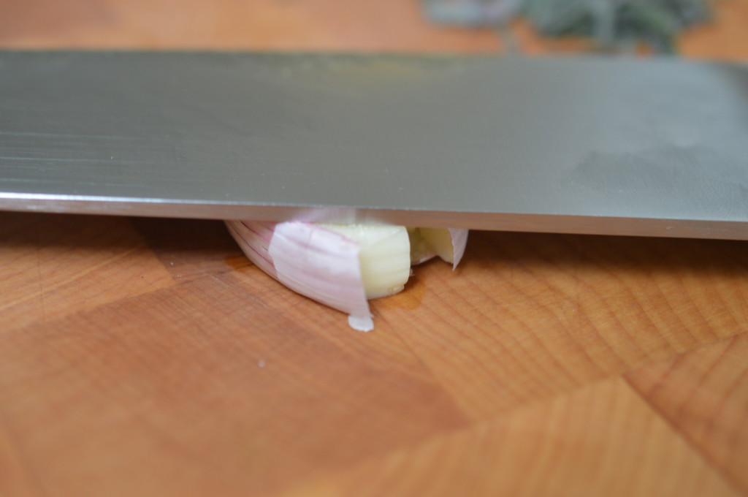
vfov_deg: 22.6
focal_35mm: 60
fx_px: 1245
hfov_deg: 33.4
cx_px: 374
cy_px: 248
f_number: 4.5
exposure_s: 1/80
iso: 400
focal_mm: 40
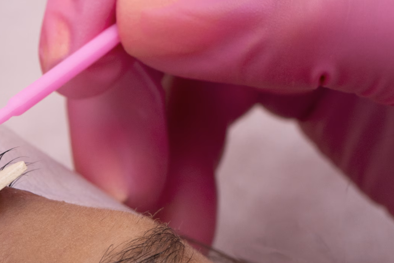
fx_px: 2266
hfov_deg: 9.8
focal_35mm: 207
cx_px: -47
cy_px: 197
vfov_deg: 6.6
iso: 640
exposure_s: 1/160
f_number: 10
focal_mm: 56
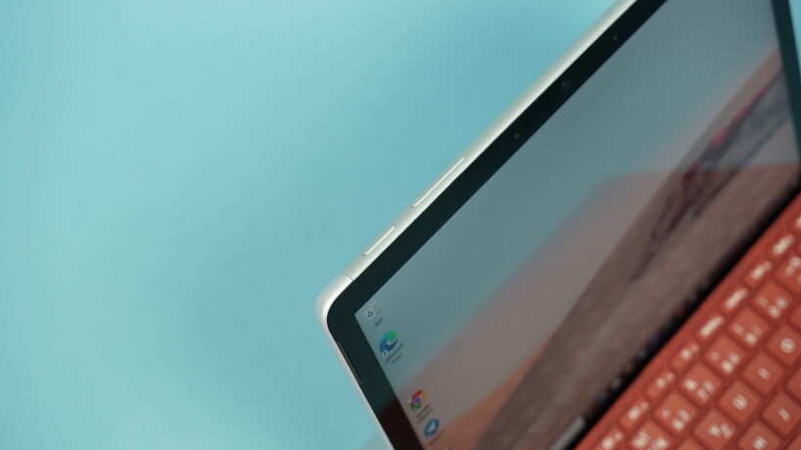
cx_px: 405
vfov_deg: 17.7
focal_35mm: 68
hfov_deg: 31.0
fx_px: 1444
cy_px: 225
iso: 1600
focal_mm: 64
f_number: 5.6
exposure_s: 1/200
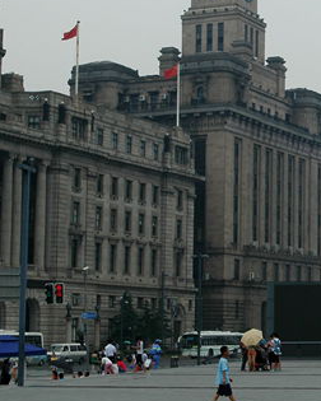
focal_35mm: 100
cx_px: 325
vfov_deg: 19.2
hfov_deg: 15.1
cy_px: 176
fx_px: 1188
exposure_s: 1/320
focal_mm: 28
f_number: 10
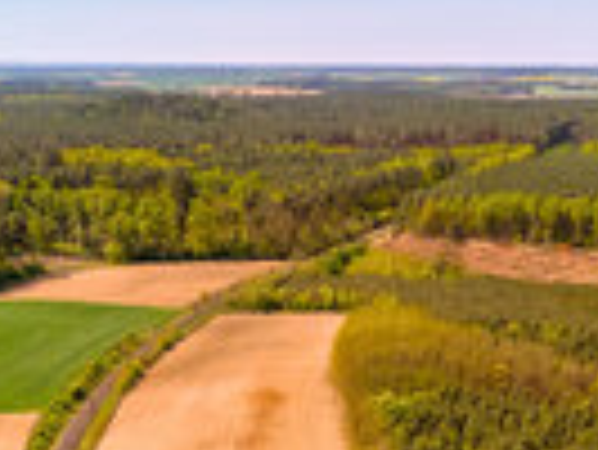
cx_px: 342
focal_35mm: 81
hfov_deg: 24.1
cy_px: 572
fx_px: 1401
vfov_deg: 17.2
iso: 150
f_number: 1.7
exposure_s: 1/2000
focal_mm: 6.72
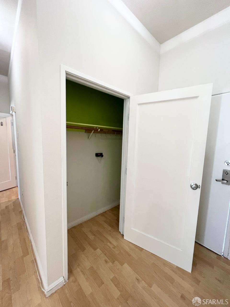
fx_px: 115
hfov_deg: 89.9
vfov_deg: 106.2
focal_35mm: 13
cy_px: 154
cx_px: 115
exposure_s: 1/60
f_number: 1.8
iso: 250
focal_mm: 1.57
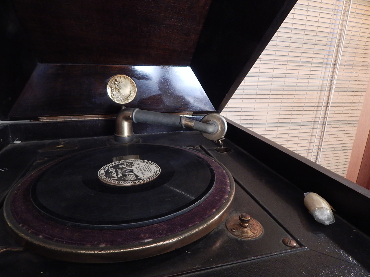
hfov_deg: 76.4
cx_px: 185
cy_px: 138
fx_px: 235
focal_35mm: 22
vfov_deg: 61.1
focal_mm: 4
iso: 400
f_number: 3
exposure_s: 1/15
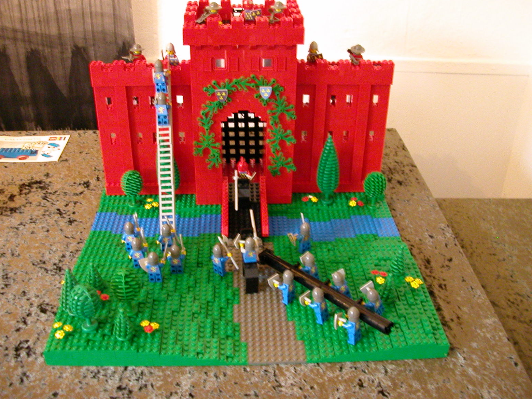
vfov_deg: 37.7
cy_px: 197
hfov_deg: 49.0
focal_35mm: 38
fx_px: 584
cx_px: 264
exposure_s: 1/5.2
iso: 400
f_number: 2.7
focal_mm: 5.6
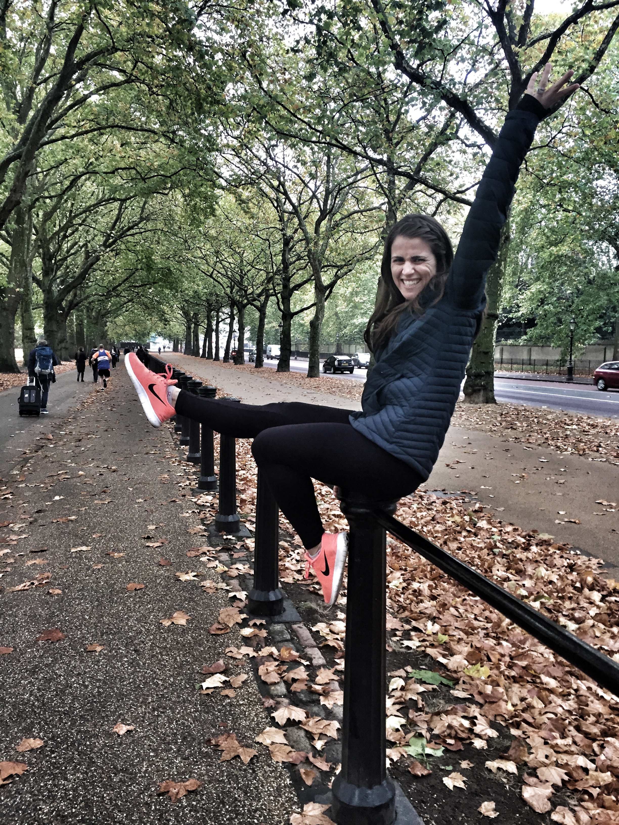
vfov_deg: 61.7
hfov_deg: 48.2
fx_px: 691
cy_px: 412
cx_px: 310
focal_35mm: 29
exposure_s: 1/33
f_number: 2.2
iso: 64
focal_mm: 4.15
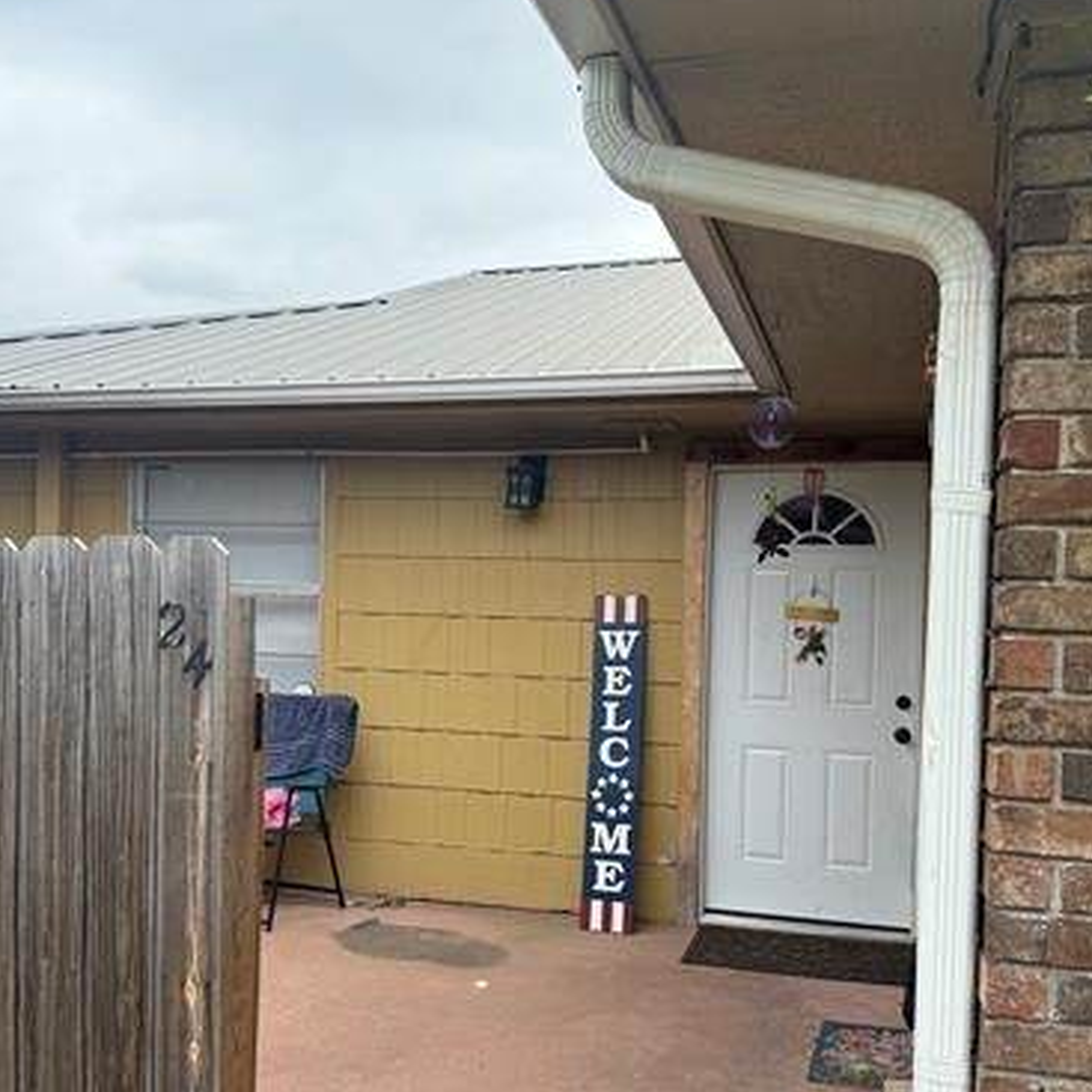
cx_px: 491
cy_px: 622
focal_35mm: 37
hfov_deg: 44.9
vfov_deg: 44.8
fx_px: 1321
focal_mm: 6.76
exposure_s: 1/1522
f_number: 1.78
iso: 80
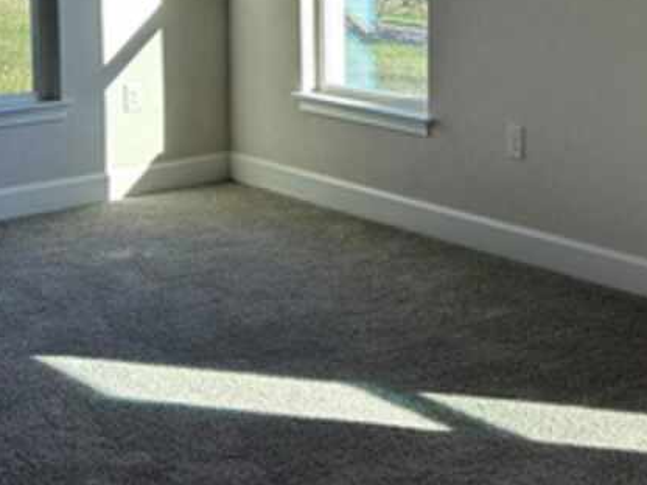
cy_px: -61
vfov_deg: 17.7
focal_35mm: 80
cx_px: 614
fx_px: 1495
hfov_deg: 23.6
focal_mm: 5.7
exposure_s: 1/251
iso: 50
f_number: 1.5
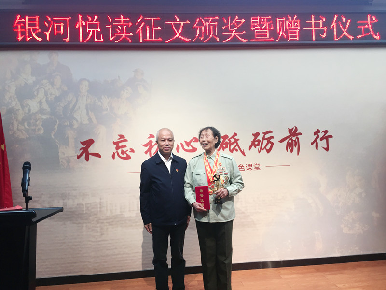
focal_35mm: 29
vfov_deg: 48.2
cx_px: 193
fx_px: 323
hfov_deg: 61.7
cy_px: 145
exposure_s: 1/33
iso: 25
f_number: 2.2
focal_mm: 4.15
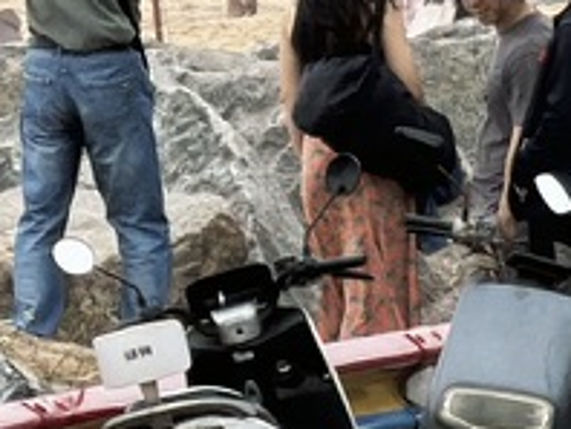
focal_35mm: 1034
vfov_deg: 1.4
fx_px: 17077
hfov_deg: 1.9
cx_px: 689
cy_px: -432
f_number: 2.8
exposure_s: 1/624
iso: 50
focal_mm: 16.89
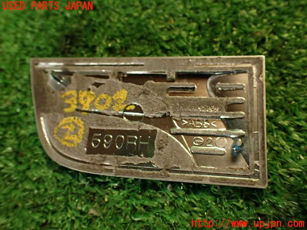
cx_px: 154
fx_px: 284
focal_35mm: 32
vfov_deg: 44.2
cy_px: 115
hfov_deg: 56.8
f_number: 2.4
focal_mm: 5.79
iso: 200
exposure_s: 1/30
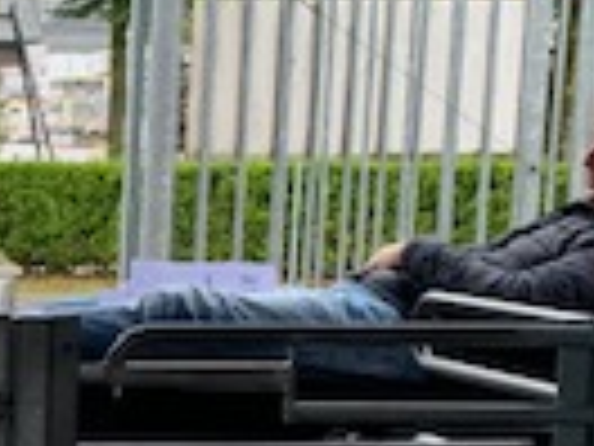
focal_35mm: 126
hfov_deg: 14.1
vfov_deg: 11.5
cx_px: -432
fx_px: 2162
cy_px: 523
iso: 100
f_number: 1.8
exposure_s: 1/60
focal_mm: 4.25
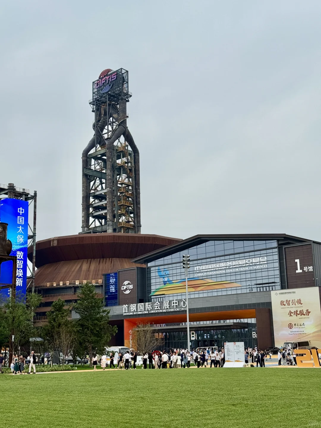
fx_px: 593
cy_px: 214
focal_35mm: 48
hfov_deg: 30.3
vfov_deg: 39.7
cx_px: 160
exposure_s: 1/1307
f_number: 1.78
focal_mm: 6.76
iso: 64
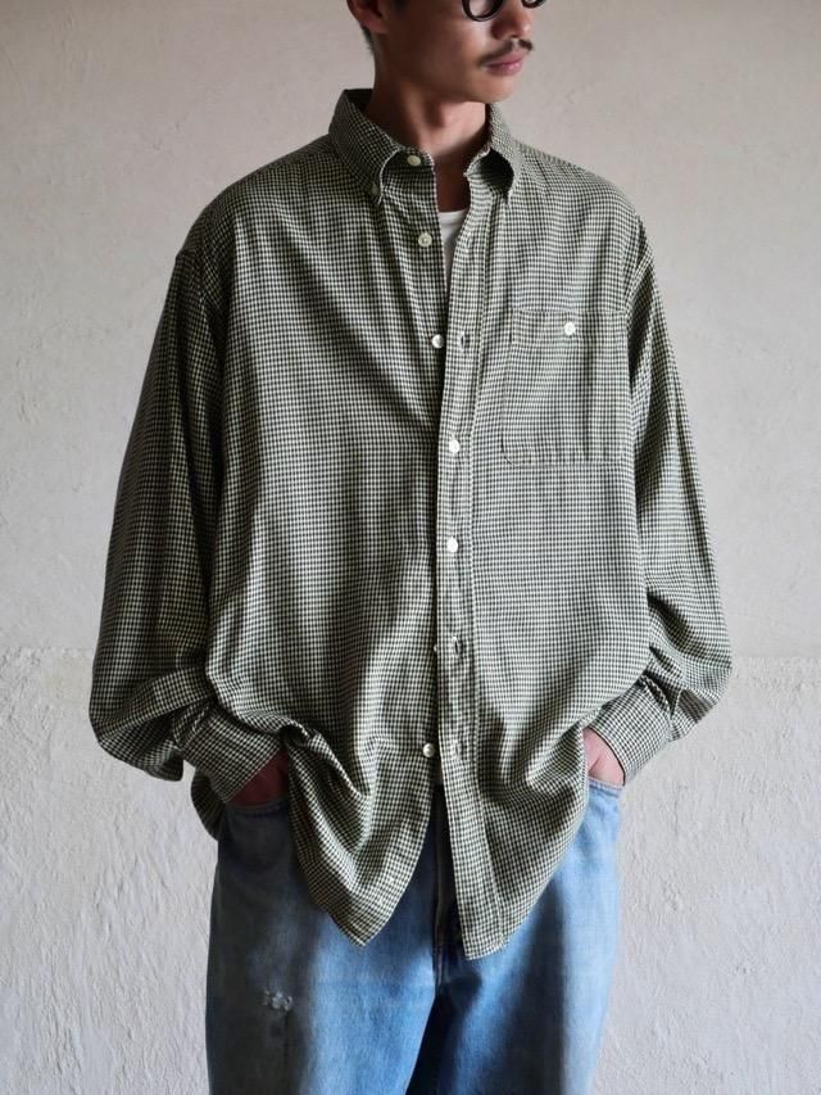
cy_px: 548
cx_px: 410
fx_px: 3288
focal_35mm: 104
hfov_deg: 14.2
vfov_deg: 18.9
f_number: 4
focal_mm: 52
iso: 1250
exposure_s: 1/125
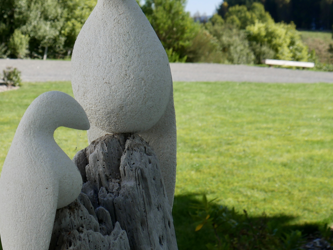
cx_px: 63
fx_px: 693
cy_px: 102
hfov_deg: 26.5
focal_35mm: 72
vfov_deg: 20.4
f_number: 8
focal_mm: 19
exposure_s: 1/320
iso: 200
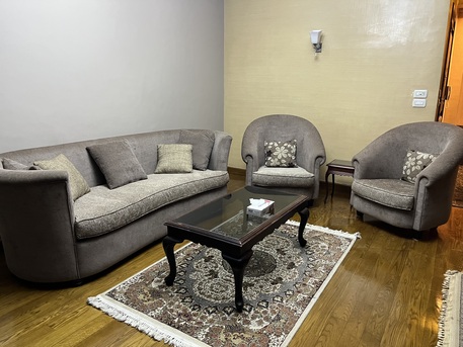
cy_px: 174
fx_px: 348
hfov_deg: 67.3
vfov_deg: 53.1
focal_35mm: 26
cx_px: 232
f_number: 1.6
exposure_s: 1/50
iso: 400
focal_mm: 5.1
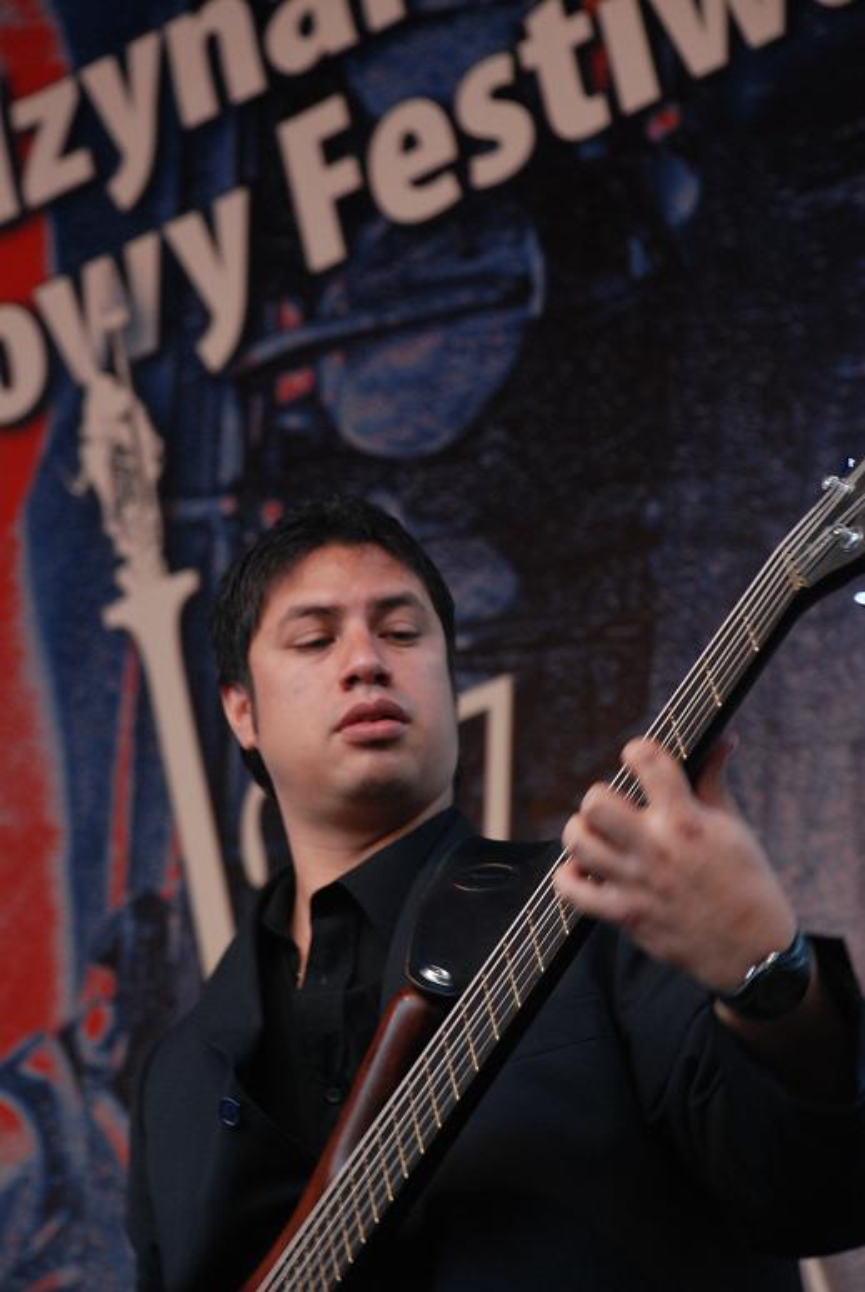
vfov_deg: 14.4
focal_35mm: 142
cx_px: 432
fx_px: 5120
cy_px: 646
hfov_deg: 9.7
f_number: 5.6
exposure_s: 1/50
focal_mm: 95
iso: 800
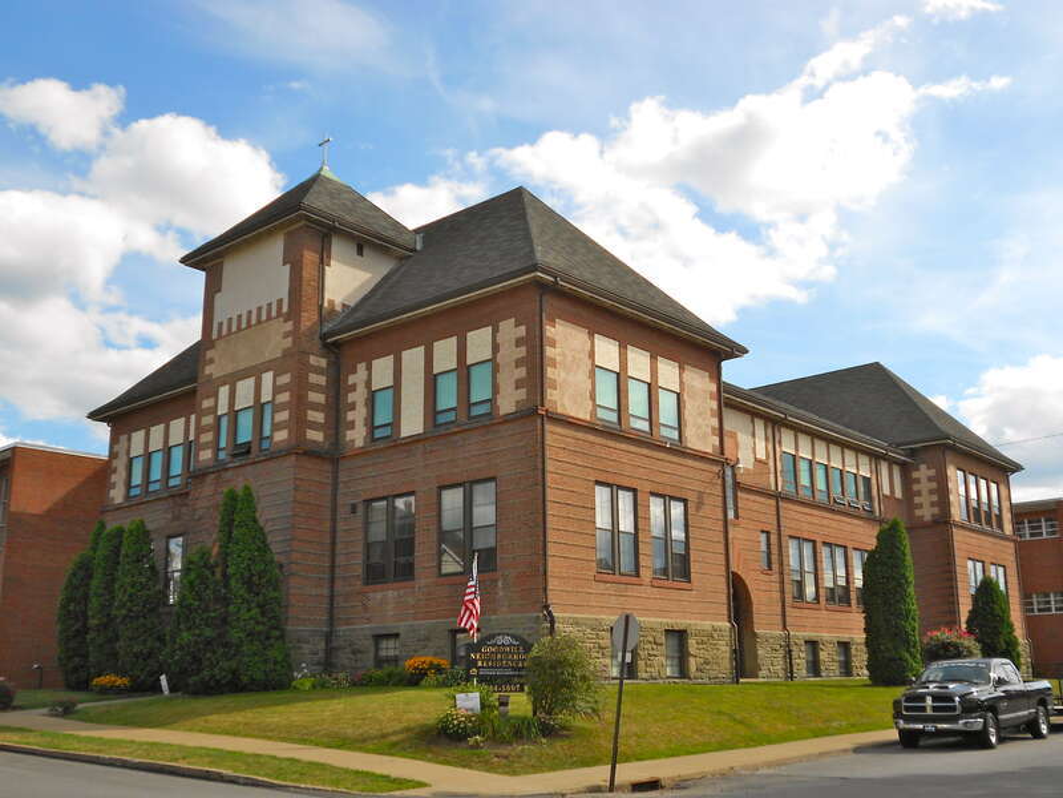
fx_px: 983
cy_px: 399
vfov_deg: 44.2
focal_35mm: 32
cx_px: 532
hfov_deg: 56.8
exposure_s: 1/640
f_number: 3.6
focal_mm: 5.8
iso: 80
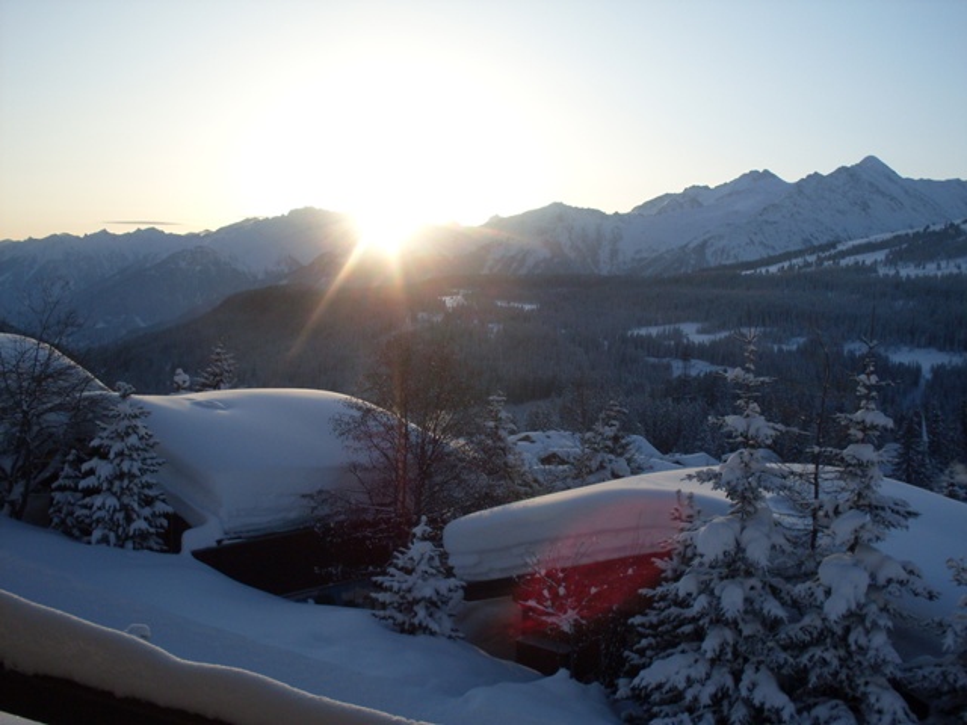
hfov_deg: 49.0
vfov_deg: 37.7
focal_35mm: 38
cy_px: 362
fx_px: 1062
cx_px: 484
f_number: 8.4
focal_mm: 6.3
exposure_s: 1/180
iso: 80
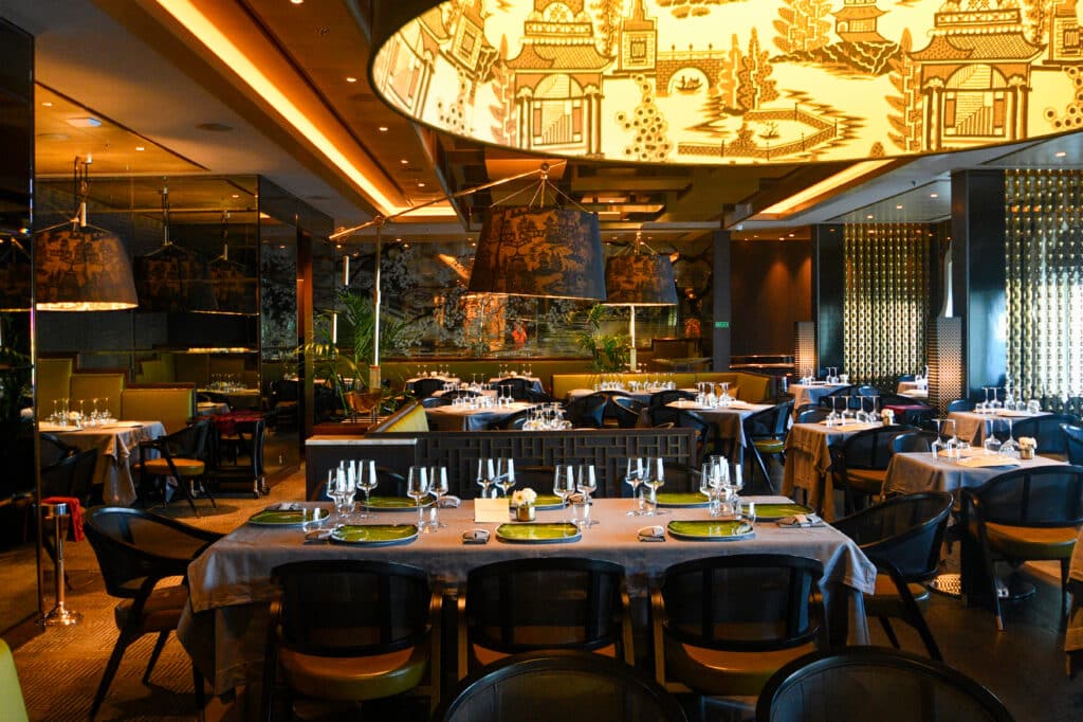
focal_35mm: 36
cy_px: 361
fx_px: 1083
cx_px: 542
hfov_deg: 53.1
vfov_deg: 36.8
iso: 1600
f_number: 4.5
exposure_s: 1/100
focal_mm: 24
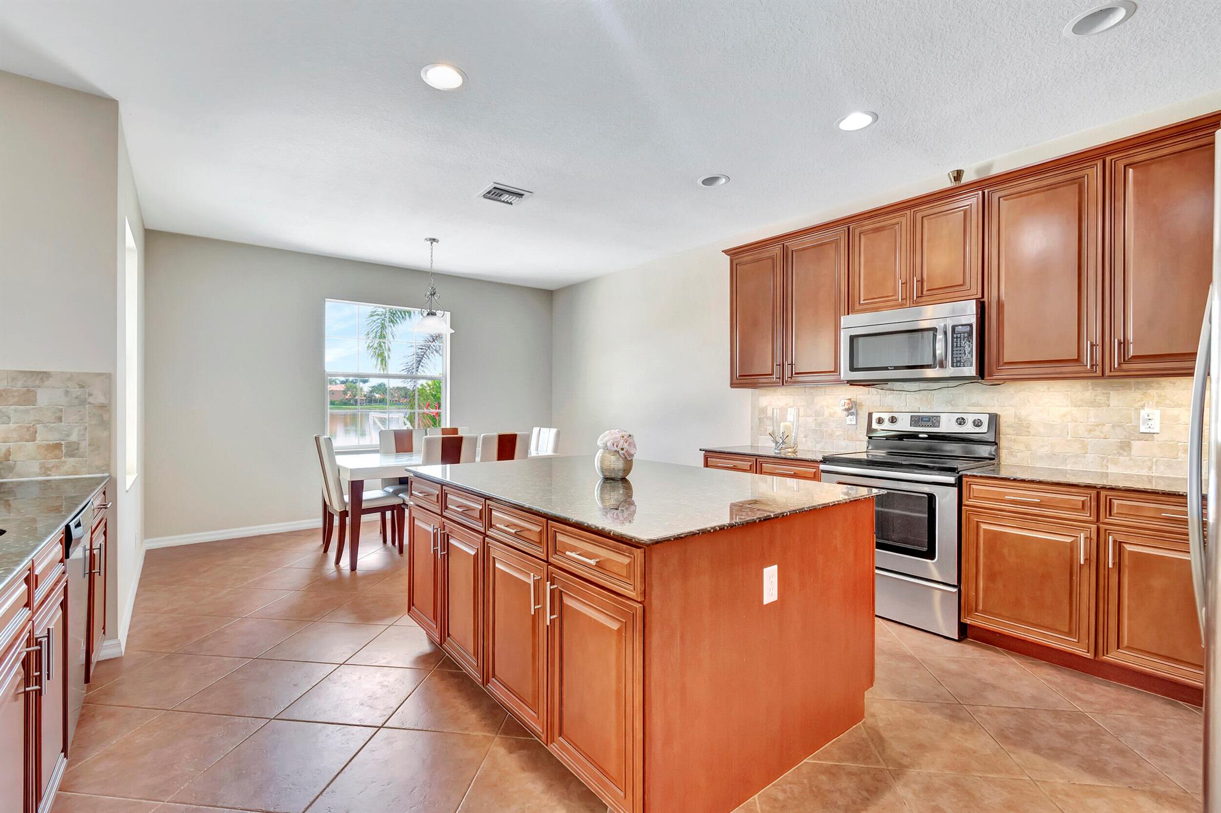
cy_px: 406
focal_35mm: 15
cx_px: 610
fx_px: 509
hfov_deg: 100.4
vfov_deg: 77.3
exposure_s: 1/15
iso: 2000
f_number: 8
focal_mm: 10
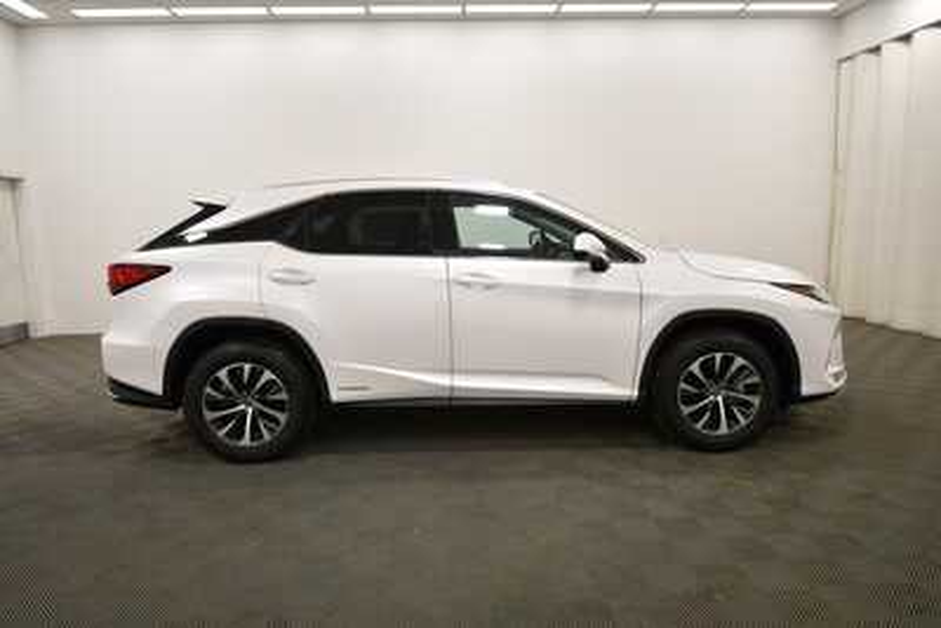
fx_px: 575
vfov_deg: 57.3
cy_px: 314
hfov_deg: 78.6
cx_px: 470
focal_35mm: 22
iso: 720
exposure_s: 1/250
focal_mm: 15
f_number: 5.3
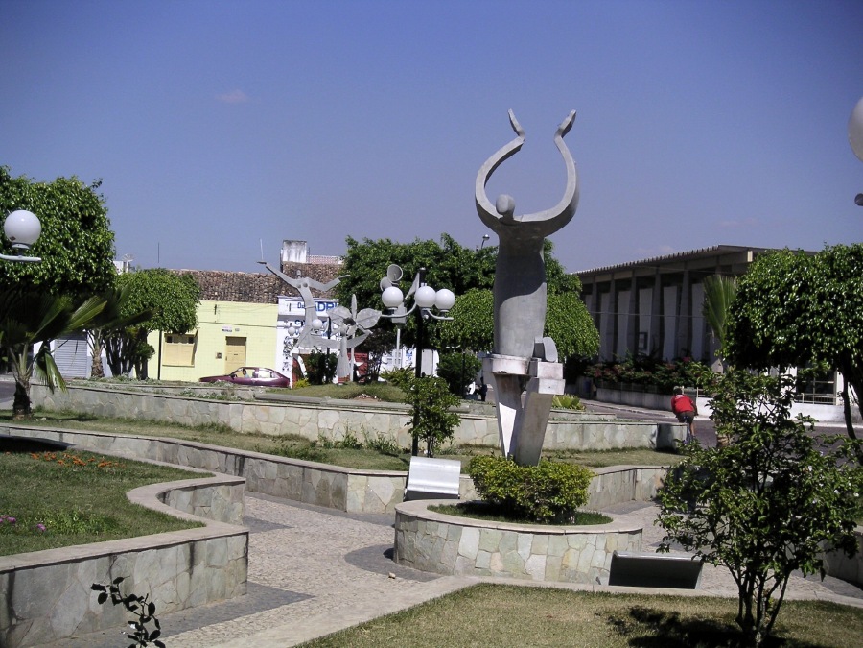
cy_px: 324
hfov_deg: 34.9
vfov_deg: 26.6
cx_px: 432
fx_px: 1371
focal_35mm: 55
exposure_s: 1/250
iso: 50
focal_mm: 8.5
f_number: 6.7
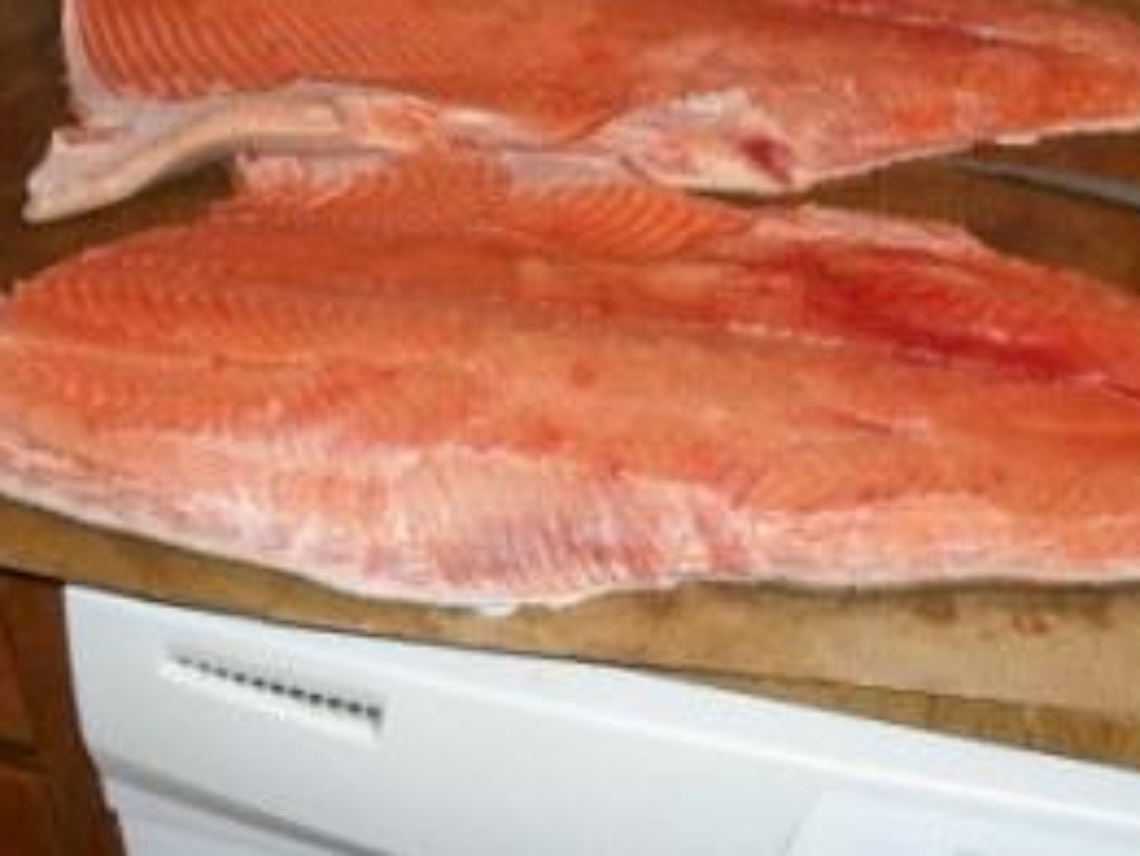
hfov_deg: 32.2
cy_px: 266
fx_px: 1977
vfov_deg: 24.3
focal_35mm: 60
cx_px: 577
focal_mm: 6.3
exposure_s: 1/45
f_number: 3.2
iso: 200
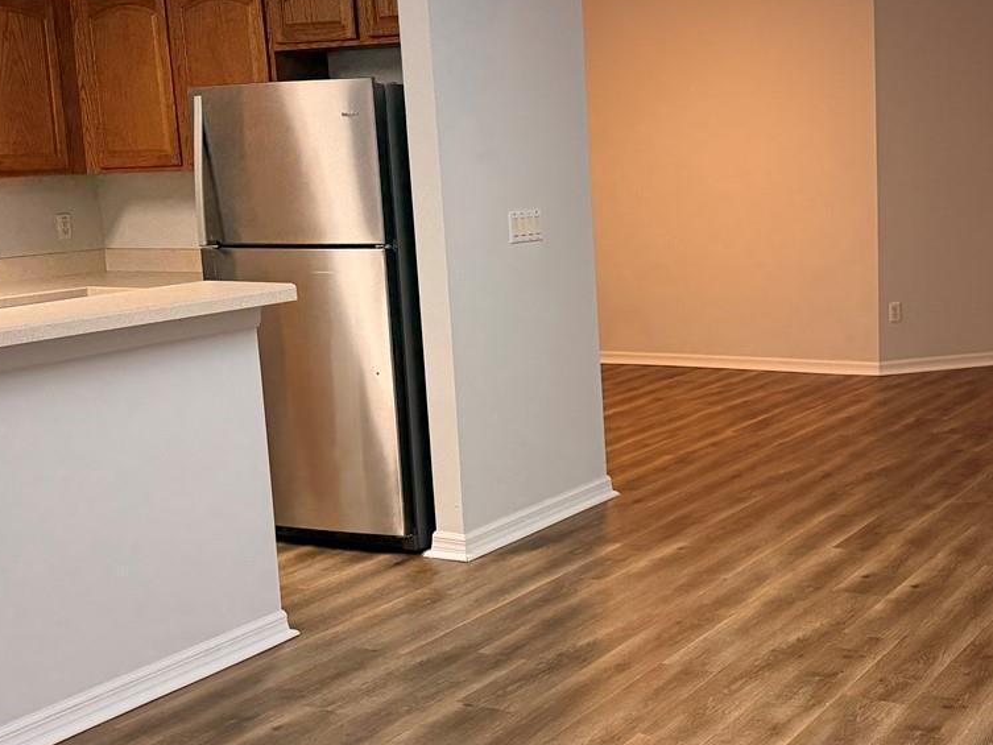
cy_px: 376
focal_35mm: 51
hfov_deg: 36.9
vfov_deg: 28.6
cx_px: 698
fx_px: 1463
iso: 400
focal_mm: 6.76
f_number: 1.78
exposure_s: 1/120
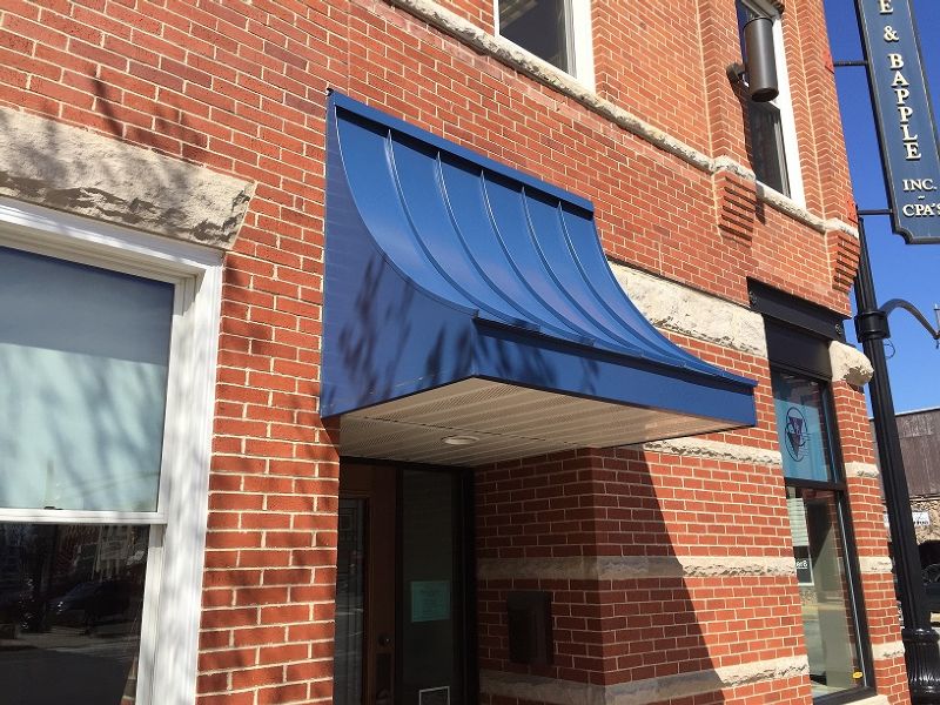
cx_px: 470
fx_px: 787
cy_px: 352
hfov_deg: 61.7
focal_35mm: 29
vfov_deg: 48.2
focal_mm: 4.15
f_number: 2.2
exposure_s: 1/1980
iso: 32
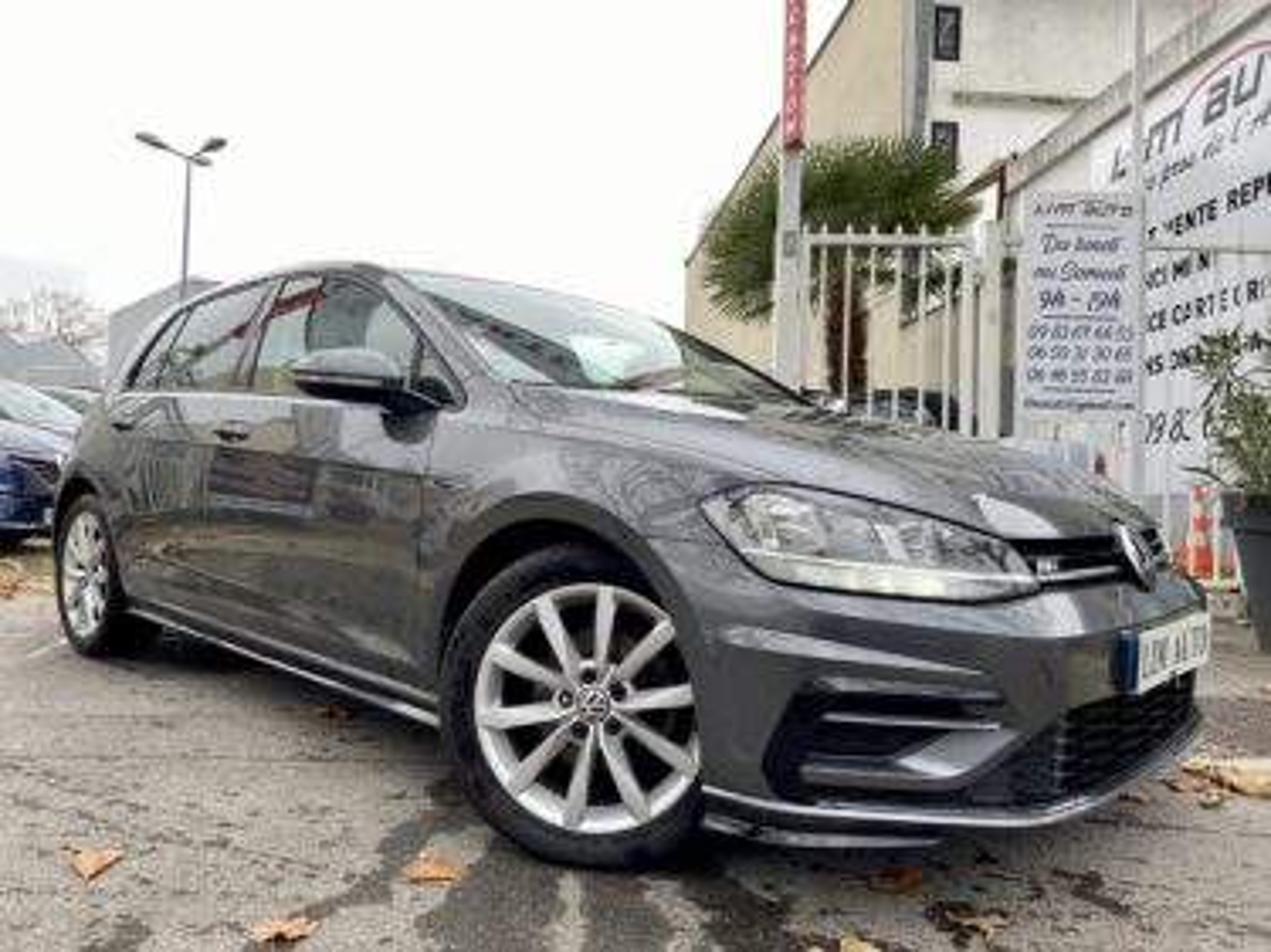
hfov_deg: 67.3
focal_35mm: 26
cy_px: 476
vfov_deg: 53.0
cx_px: 636
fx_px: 954
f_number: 1.8
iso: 50
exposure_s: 1/122
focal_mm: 4.25
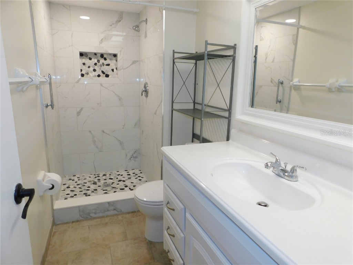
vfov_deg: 58.9
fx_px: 235
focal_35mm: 23
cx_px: 176
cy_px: 132
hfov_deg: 73.9
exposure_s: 1/30
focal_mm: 4
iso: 125
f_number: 3
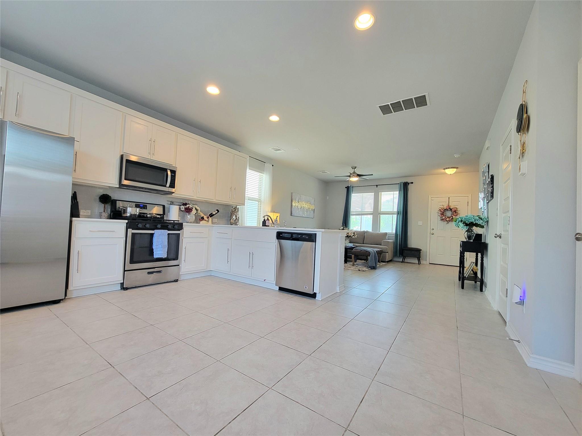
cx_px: 291
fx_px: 219
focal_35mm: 13
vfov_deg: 89.9
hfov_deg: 106.2
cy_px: 218
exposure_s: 1/60.2
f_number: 2.2
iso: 160
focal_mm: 2.2
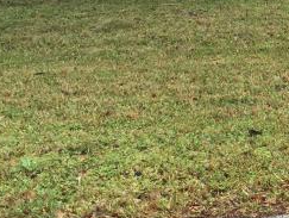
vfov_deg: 11.9
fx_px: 1020
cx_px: 442
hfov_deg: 14.9
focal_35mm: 122
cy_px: -38
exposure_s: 1/444
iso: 32
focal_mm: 4.15
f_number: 2.2
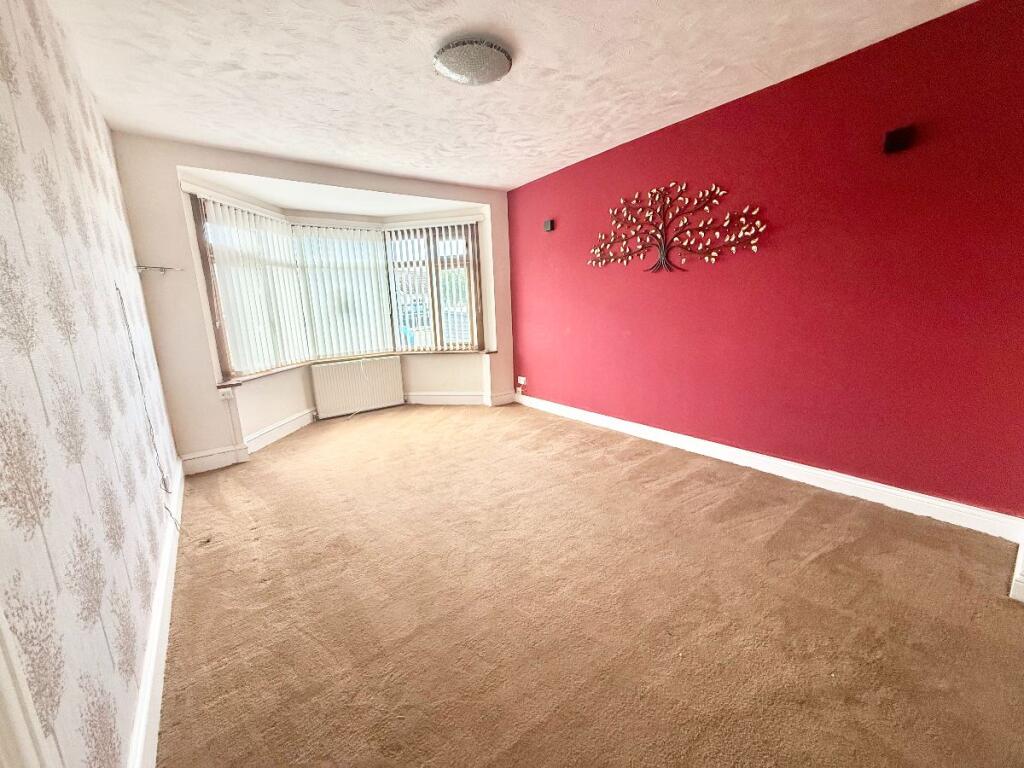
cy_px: 384
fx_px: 414
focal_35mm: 14
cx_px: 512
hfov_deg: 102.1
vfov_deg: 85.7
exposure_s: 1/99
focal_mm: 2.22
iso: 160
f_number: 2.2
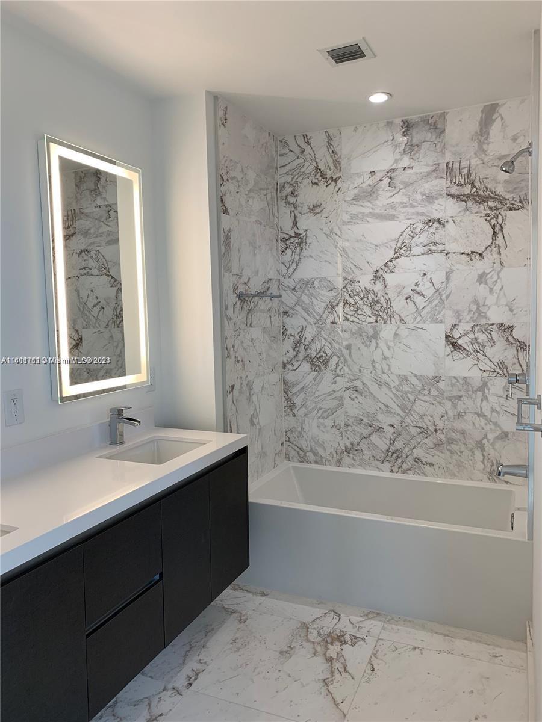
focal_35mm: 26
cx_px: 271
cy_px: 361
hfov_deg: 53.1
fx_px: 543
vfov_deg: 67.3
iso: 50
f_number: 1.8
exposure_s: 1/120
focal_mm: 4.25
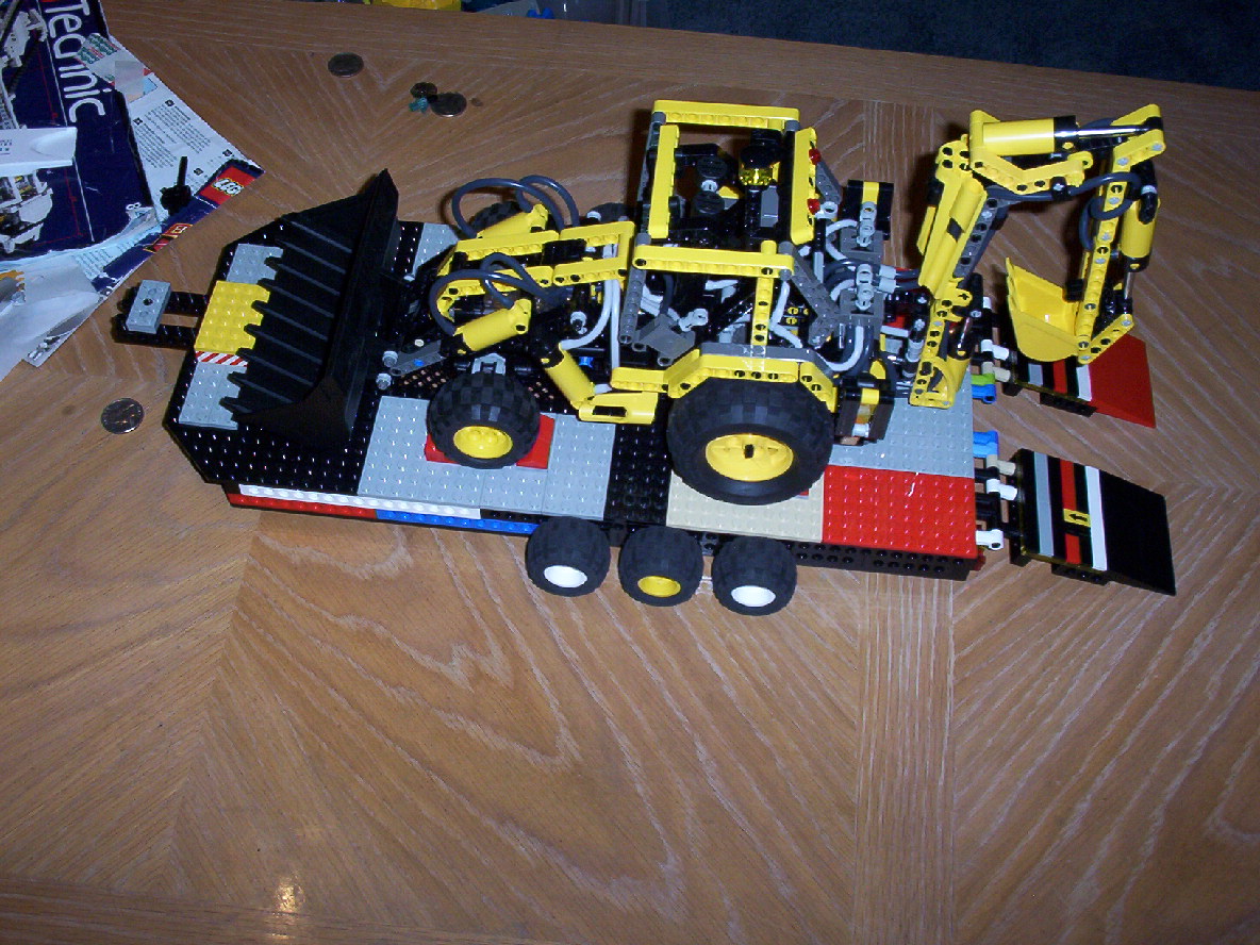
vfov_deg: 36.8
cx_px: 630
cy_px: 472
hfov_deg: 47.9
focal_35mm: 39
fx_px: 1420
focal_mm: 6
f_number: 4.5
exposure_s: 1/30
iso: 140
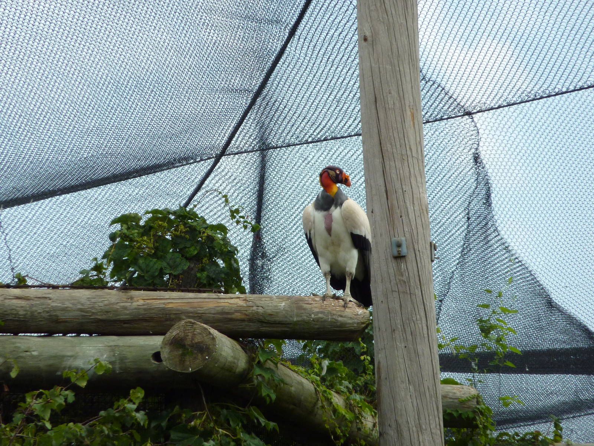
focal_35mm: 300
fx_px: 5148
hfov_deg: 6.6
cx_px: 297
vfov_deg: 5.0
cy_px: 223
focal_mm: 49.2
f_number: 4.9
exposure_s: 1/500
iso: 200
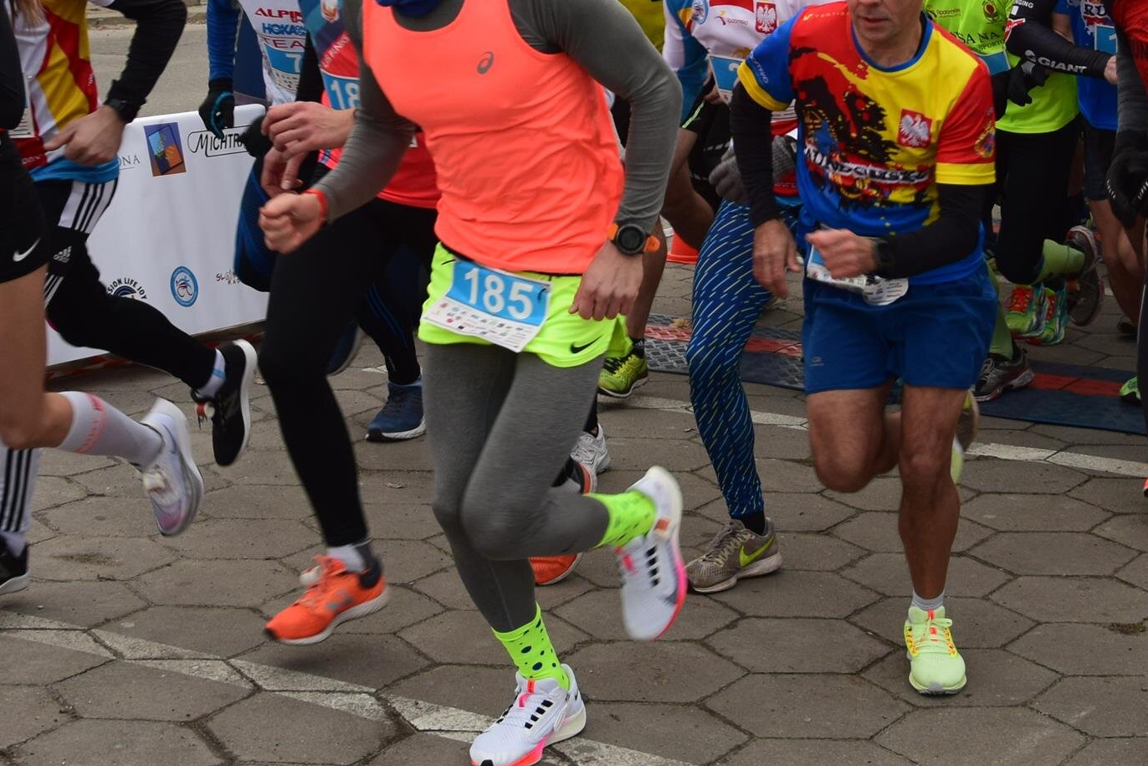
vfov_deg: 15.8
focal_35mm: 85
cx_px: 665
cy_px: 11
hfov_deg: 23.9
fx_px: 2711
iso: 320
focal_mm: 24
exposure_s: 1/320
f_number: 4
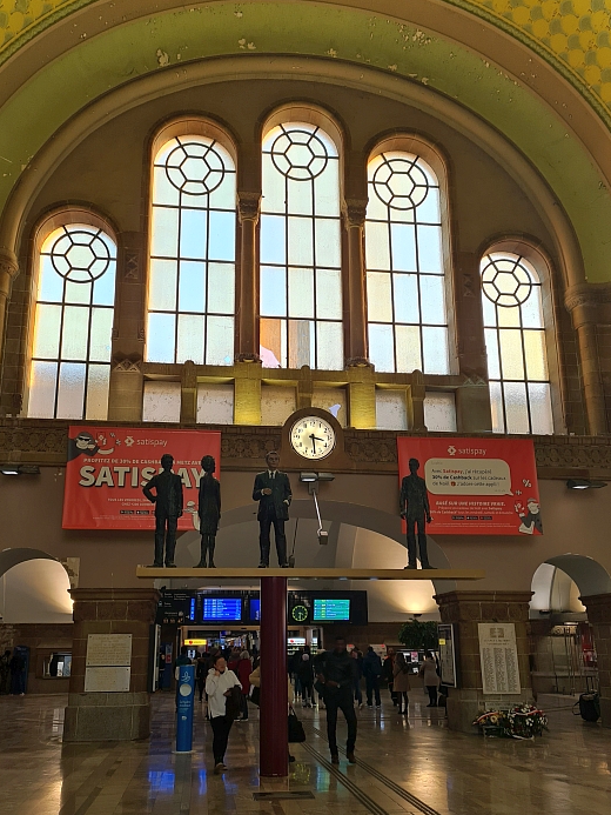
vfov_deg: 59.7
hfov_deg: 46.8
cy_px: 463
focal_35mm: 30
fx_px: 706
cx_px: 290
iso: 50
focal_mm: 5.4
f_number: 1.8
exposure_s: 1/101
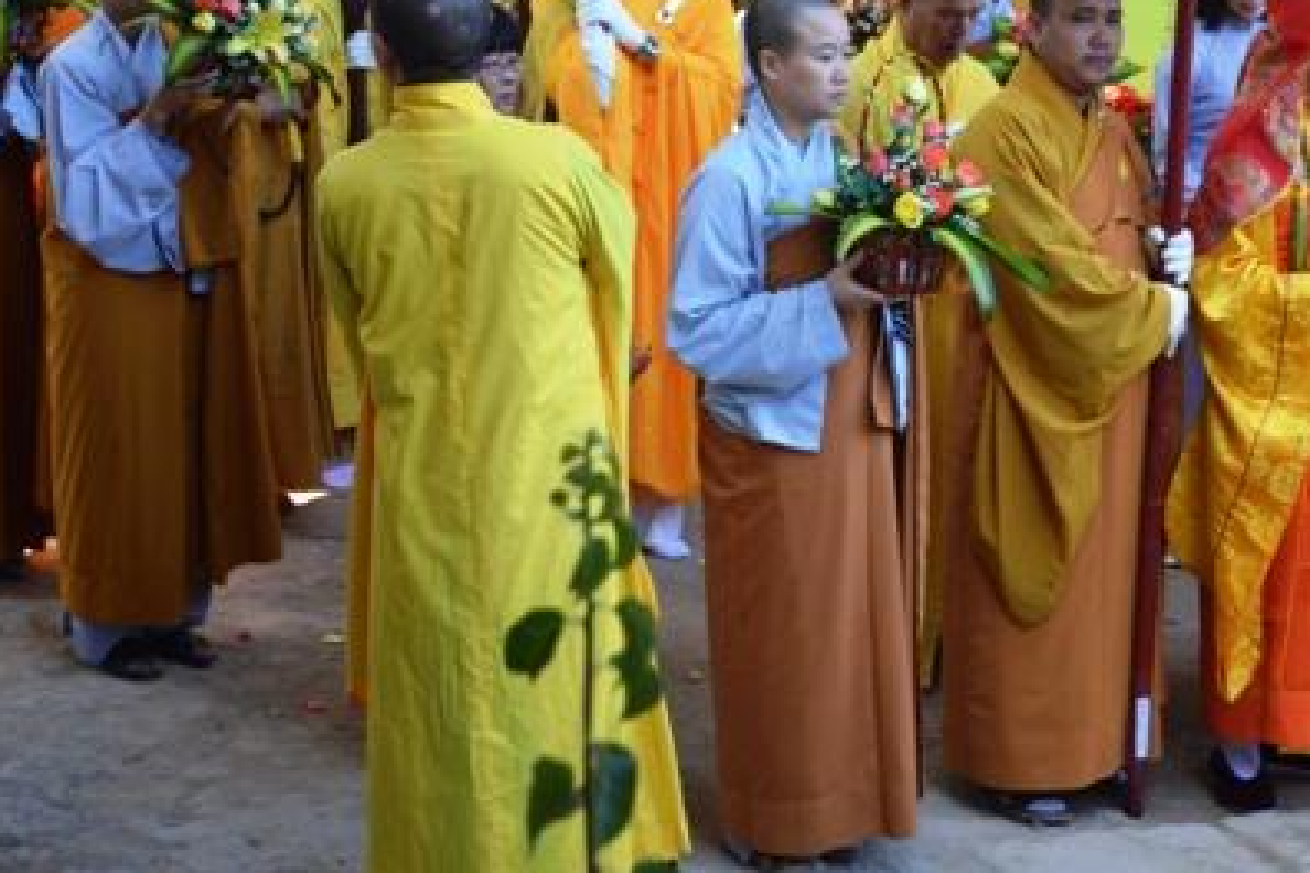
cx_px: 969
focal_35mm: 85
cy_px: 205
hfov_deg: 23.7
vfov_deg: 16.0
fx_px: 3086
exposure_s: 1/125
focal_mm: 35
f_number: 5.6
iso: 400
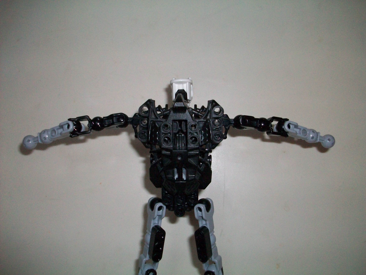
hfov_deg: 54.0
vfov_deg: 41.8
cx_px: 183
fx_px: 359
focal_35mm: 34
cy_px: 138
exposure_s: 1/125
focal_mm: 5.7
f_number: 2.8
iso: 200
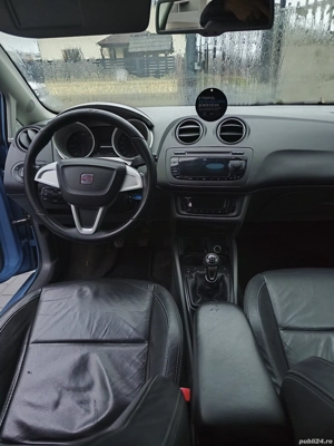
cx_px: 167
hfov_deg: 58.9
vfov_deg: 73.9
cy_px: 223
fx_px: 296
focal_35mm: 23
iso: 5000
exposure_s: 1/20
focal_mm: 6.14
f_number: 1.65
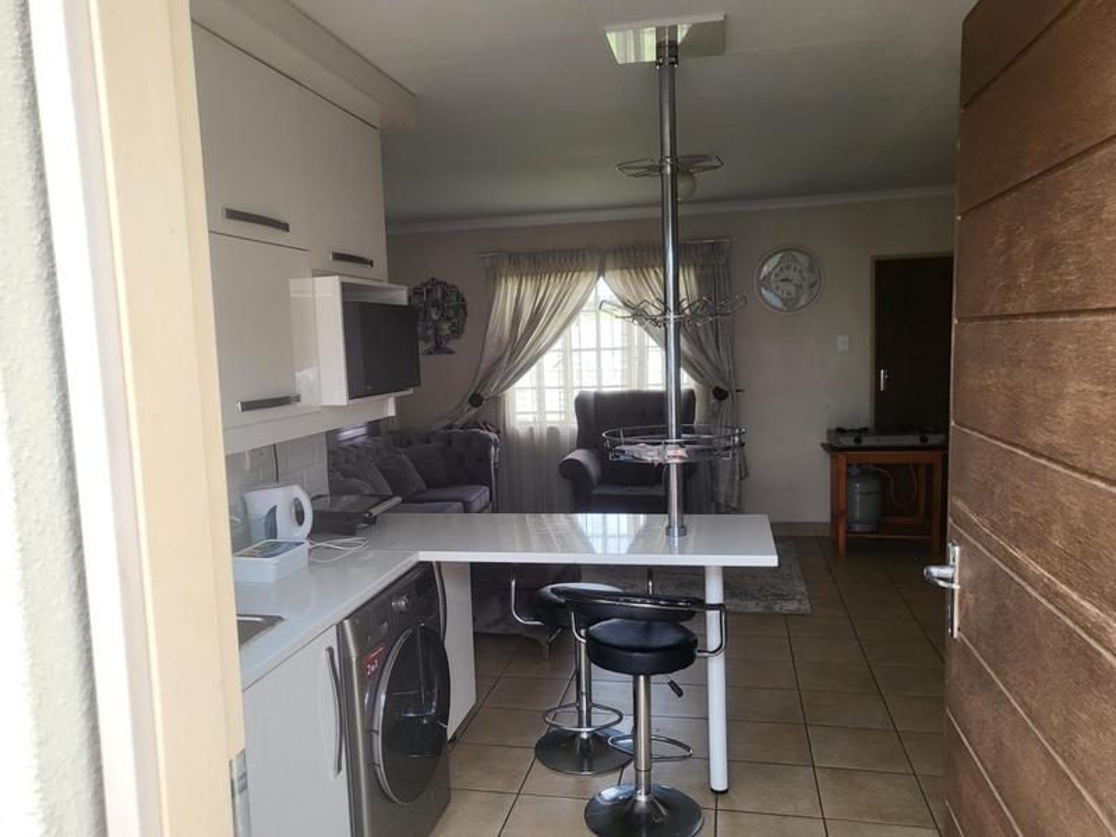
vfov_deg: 53.1
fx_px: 838
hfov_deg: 67.3
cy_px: 418
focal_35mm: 26
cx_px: 558
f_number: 1.8
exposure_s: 1/253
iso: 50
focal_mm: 4.25
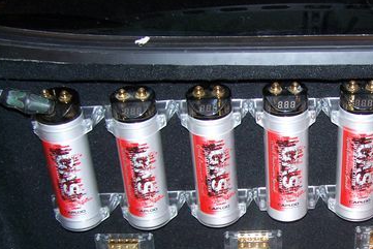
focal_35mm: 70
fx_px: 726
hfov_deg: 28.0
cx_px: 320
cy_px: 218
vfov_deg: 19.2
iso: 80
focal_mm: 6.3
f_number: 2.8
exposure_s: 1/60
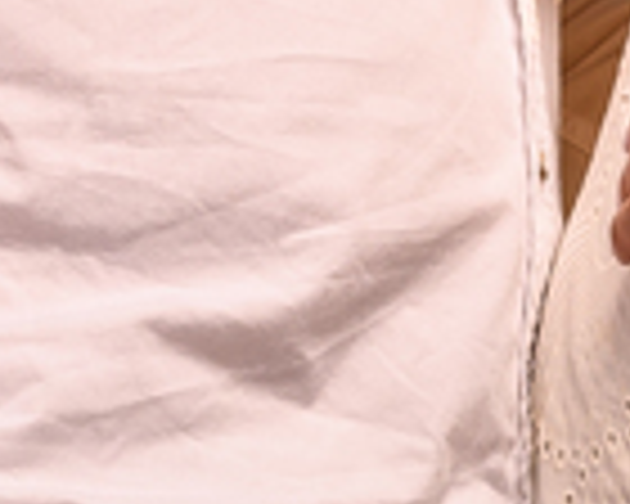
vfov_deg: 4.2
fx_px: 6731
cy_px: -630
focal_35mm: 361
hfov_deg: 5.3
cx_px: 729
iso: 50
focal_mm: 45
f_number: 13
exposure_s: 1/160
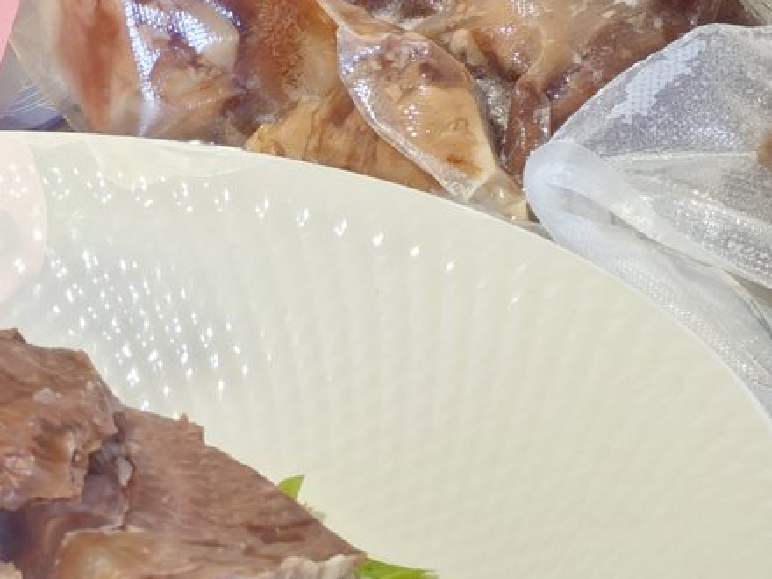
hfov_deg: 10.4
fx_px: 4215
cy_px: 172
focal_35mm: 189
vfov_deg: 7.9
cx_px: -42
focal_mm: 5.75
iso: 50
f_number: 2
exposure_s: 1/100
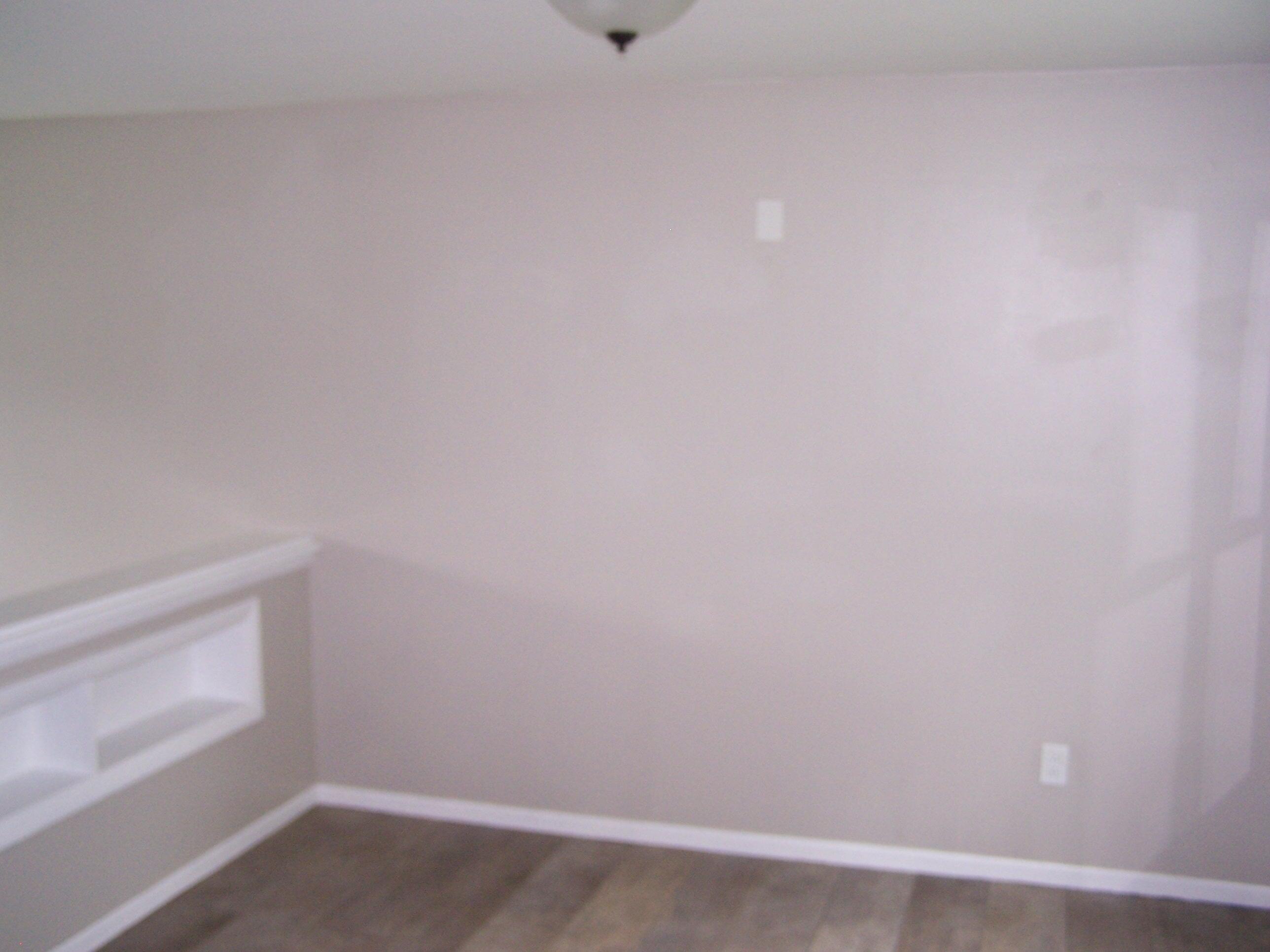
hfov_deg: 49.0
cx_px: 635
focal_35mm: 38
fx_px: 1394
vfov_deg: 37.7
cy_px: 476
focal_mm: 6.3
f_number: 2.8
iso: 140
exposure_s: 1/60
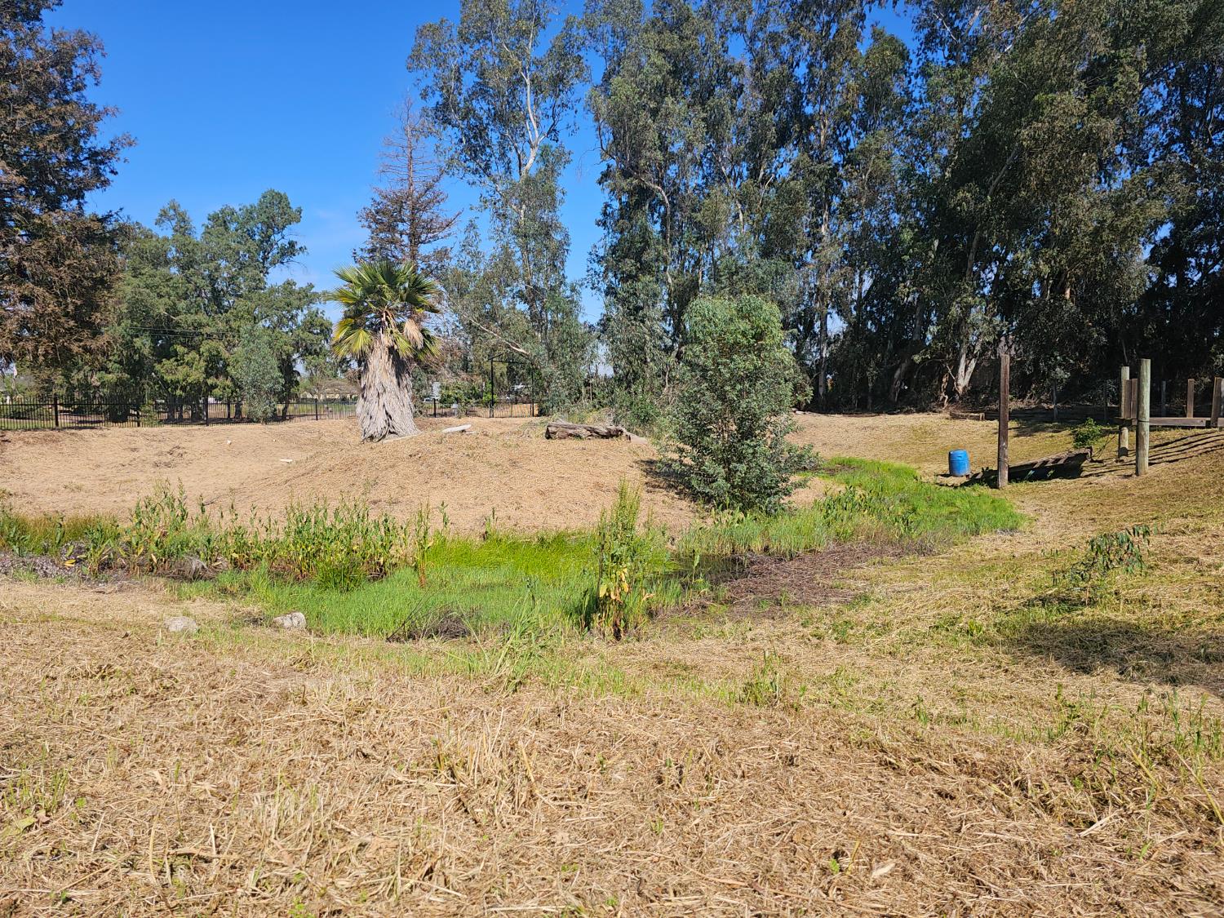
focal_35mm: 23
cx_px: 612
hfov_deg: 73.9
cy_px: 459
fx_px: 813
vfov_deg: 58.9
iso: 10
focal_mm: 6.3
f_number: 1.7
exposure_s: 1/784
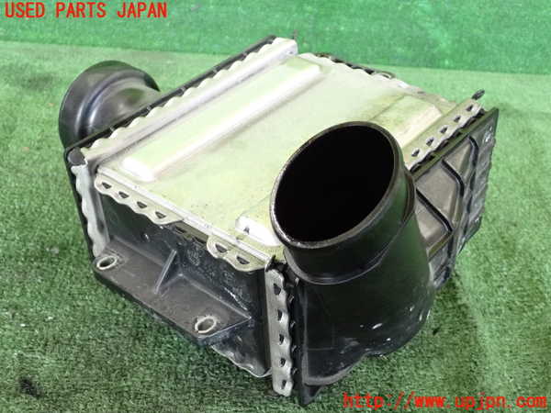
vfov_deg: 30.9
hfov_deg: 40.4
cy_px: 206
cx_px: 276
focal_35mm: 47
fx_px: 748
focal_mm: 8.4
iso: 1600
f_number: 3.1
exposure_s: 1/125
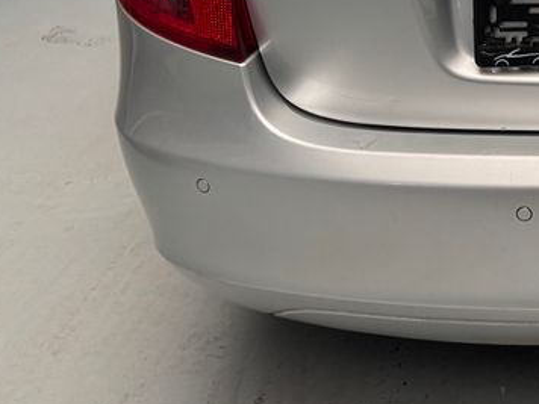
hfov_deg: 25.0
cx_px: 668
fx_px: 1074
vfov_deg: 20.0
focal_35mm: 69
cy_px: -83
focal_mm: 6.76
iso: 200
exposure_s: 1/94
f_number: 1.78
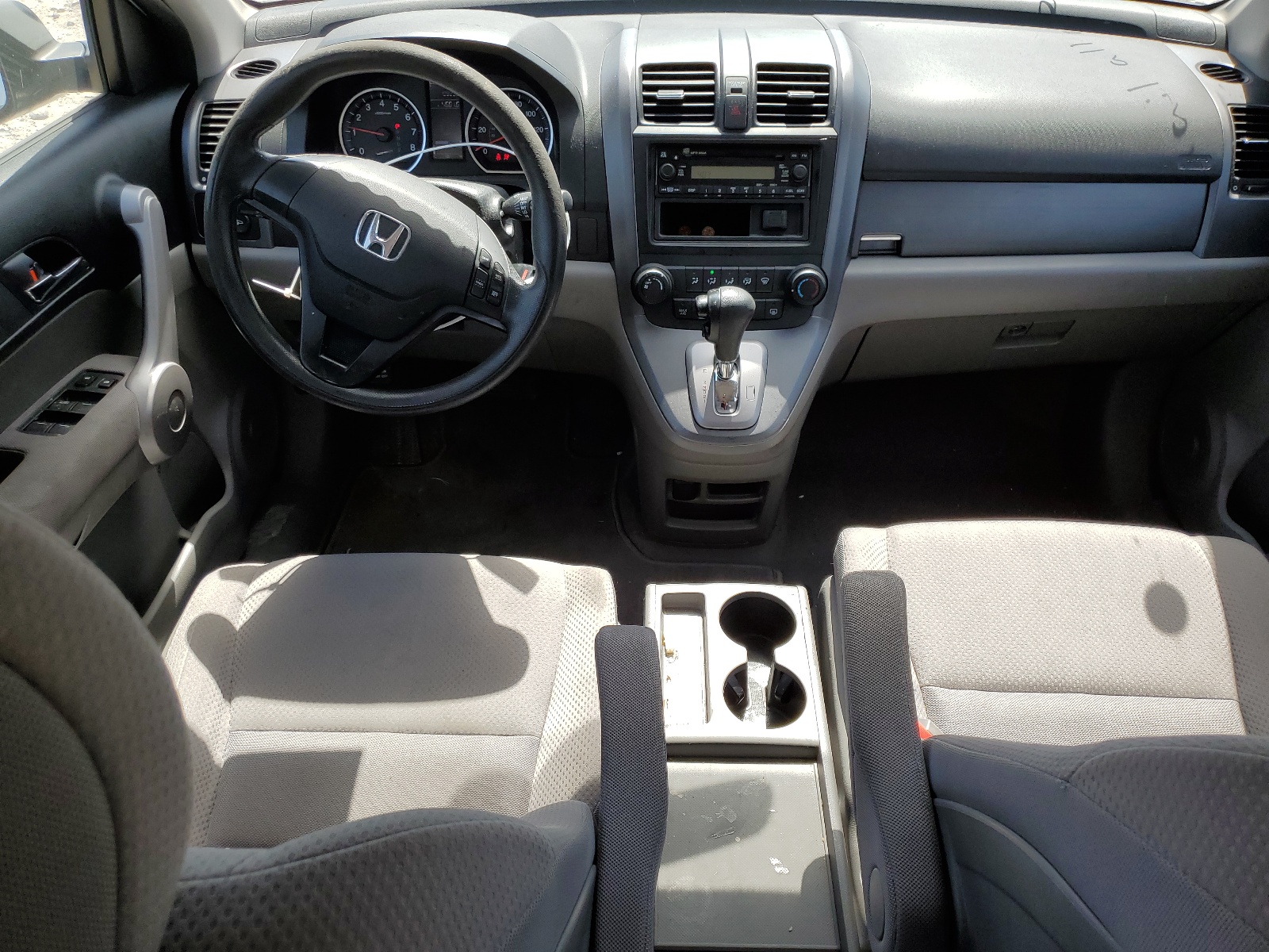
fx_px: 953
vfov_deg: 53.1
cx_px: 634
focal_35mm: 26
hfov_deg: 67.3
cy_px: 476
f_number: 1.5
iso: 50
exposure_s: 1/714
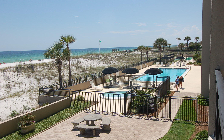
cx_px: 112
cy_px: 75
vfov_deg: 34.4
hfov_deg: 52.8
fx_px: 226
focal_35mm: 37
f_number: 11
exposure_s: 1/500
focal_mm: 24
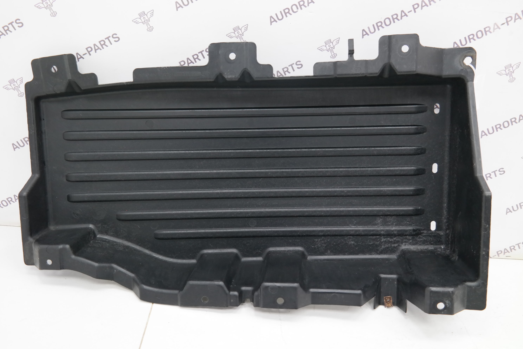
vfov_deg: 43.6
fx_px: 436
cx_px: 262
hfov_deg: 61.9
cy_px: 174
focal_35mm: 30
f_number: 3.5
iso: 400
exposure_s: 1/40
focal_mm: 20
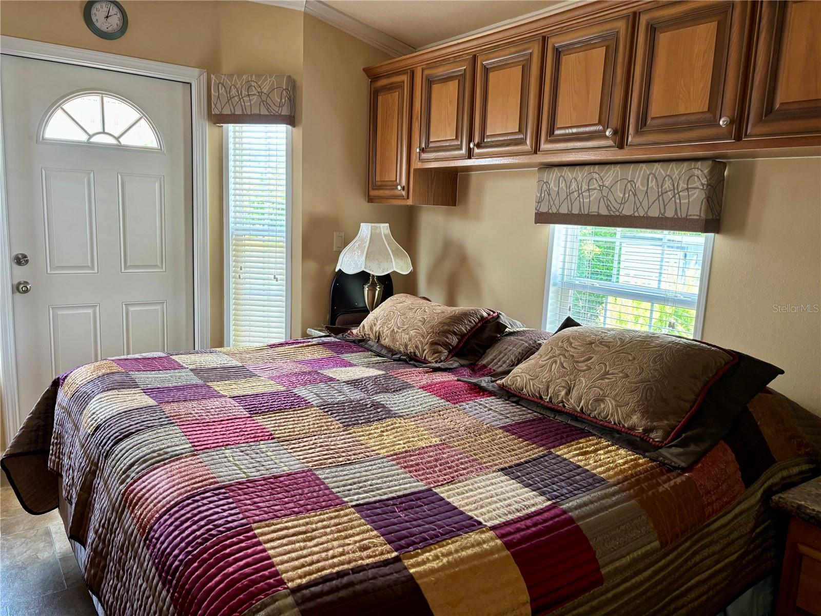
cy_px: 308
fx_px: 617
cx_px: 410
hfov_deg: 67.3
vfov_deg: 53.1
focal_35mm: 26
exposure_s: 1/82
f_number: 1.6
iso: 125
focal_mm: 5.96
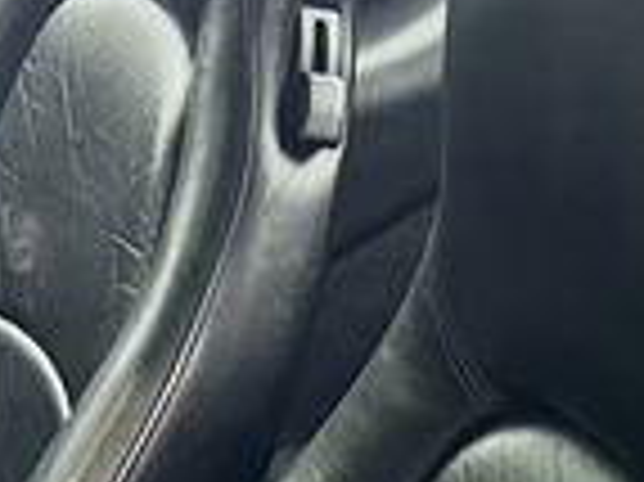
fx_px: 2602
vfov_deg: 9.9
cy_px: 937
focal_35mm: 140
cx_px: 383
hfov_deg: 14.1
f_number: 1.5
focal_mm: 5.7
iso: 160
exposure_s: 1/60
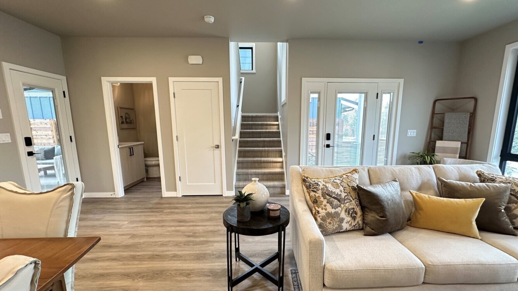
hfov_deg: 99.3
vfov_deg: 67.0
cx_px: 269
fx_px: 220
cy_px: 158
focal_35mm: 16
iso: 250
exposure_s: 1/60
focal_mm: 2.22
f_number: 2.2
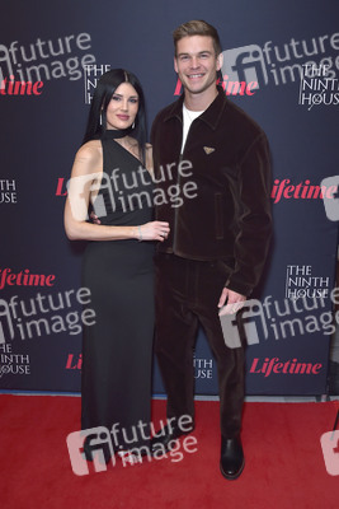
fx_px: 437
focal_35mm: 31
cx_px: 170
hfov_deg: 42.4
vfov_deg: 60.3
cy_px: 254
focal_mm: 31
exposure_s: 1/250
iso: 1000
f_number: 6.3
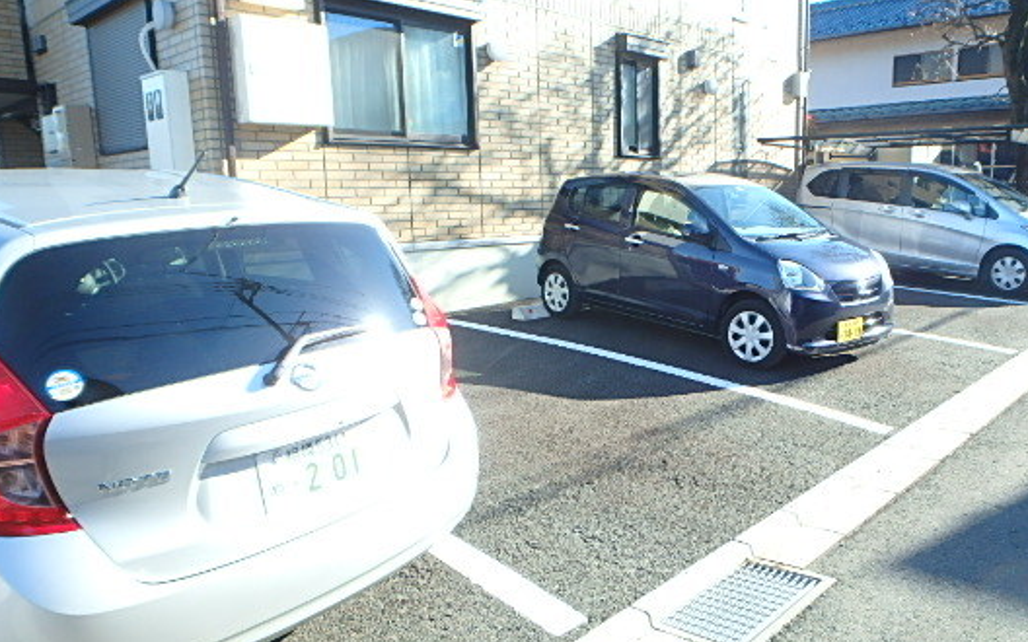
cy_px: 340
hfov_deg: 67.8
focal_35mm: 27
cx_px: 611
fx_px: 756
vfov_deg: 46.0
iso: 125
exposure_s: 1/200
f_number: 3.5
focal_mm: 3.7
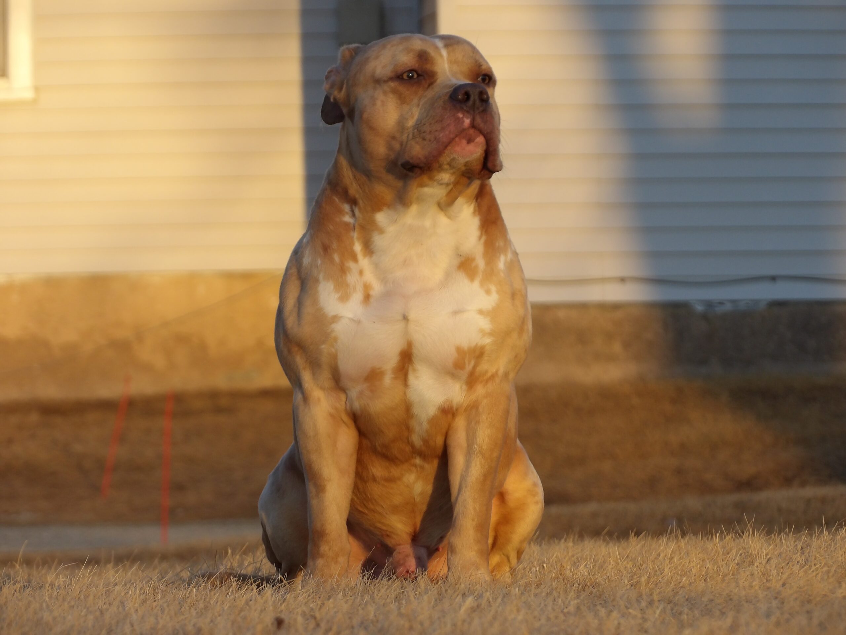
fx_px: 8872
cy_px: 318
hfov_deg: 5.5
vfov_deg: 4.1
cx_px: 423
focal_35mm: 363
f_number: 4.2
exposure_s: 1/160
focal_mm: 65.2
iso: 100
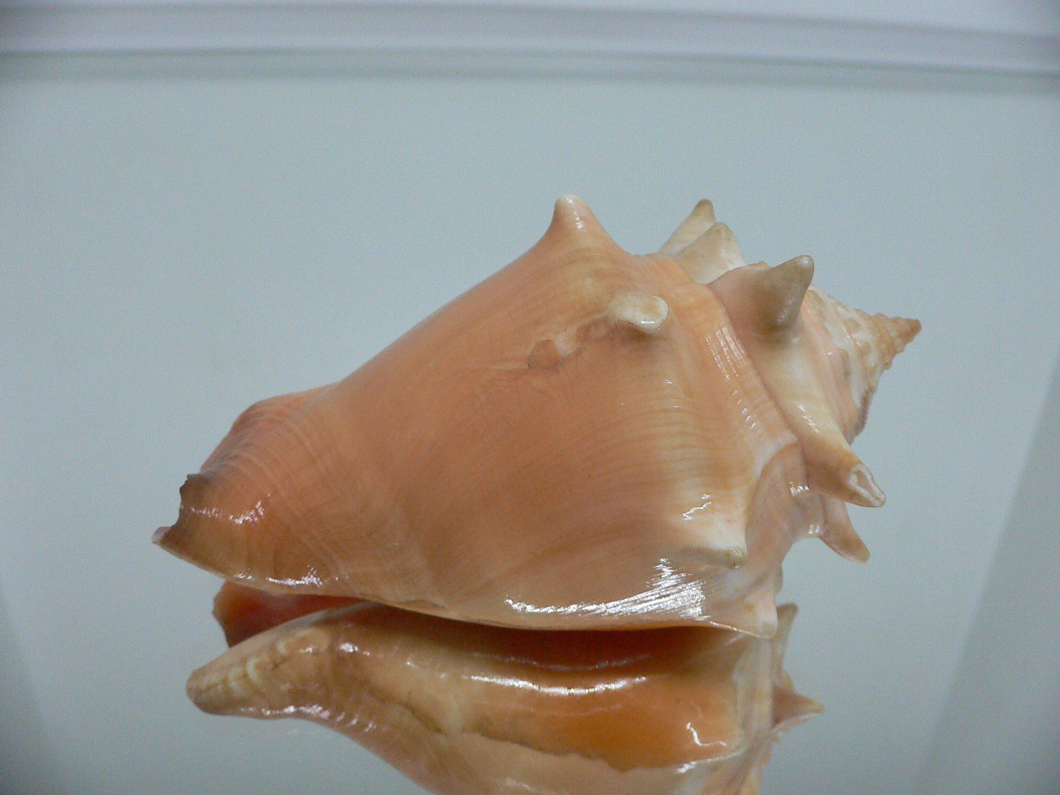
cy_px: 398
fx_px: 1072
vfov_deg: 40.7
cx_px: 530
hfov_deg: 52.6
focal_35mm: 35
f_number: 2.8
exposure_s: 1/60
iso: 200
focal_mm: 4.6
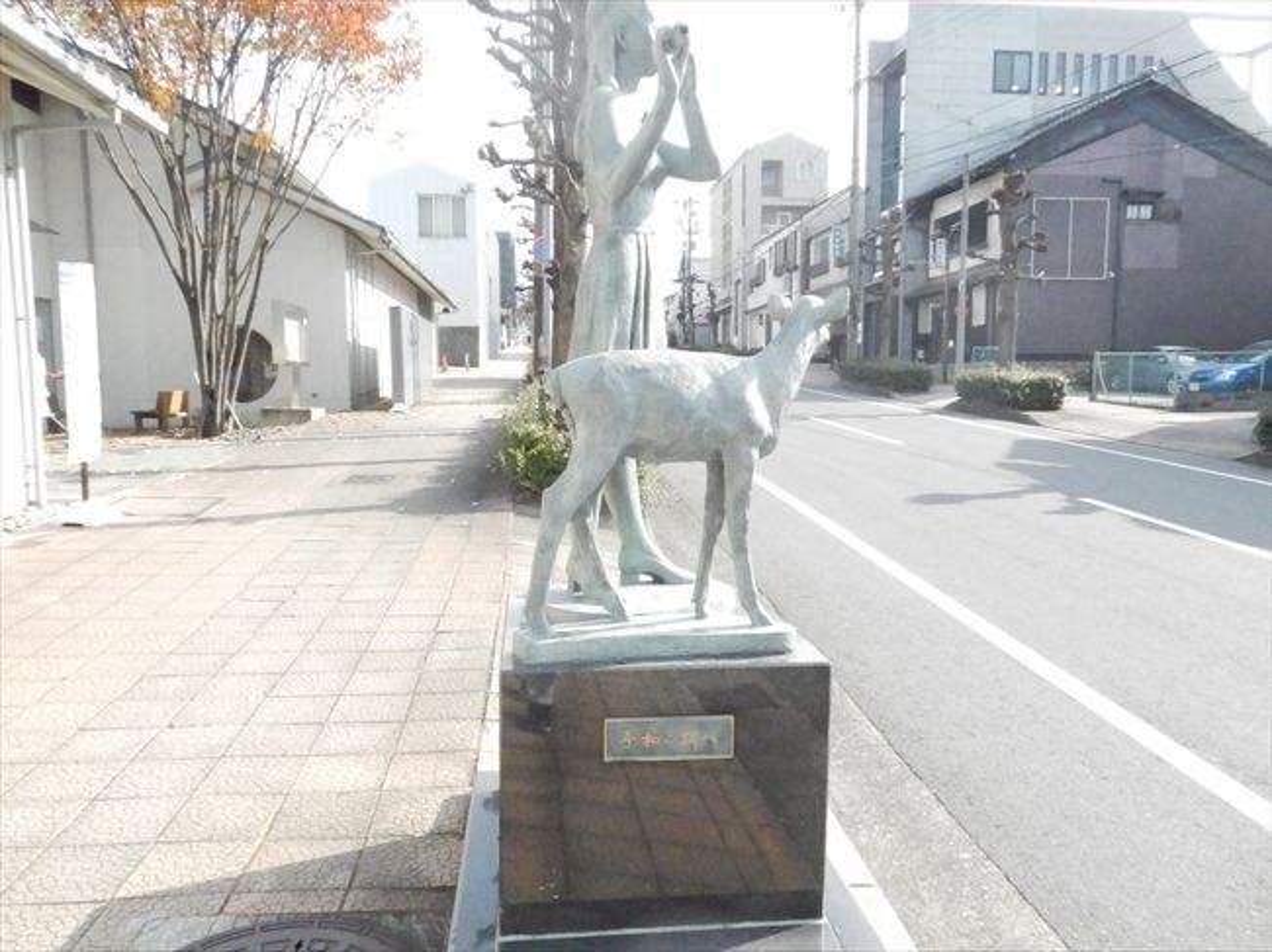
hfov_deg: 69.4
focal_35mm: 25
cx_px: 636
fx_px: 918
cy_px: 476
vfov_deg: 54.8
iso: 3200
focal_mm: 4.5
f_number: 6.4
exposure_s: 1/2000
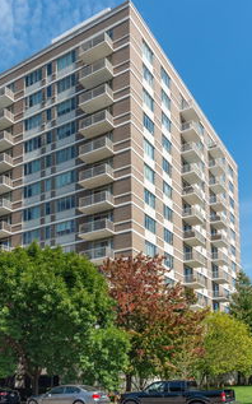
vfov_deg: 52.8
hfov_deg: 33.5
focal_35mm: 37
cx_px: 52
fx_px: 407
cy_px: 201
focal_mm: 24
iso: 400
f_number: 8
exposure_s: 1/500
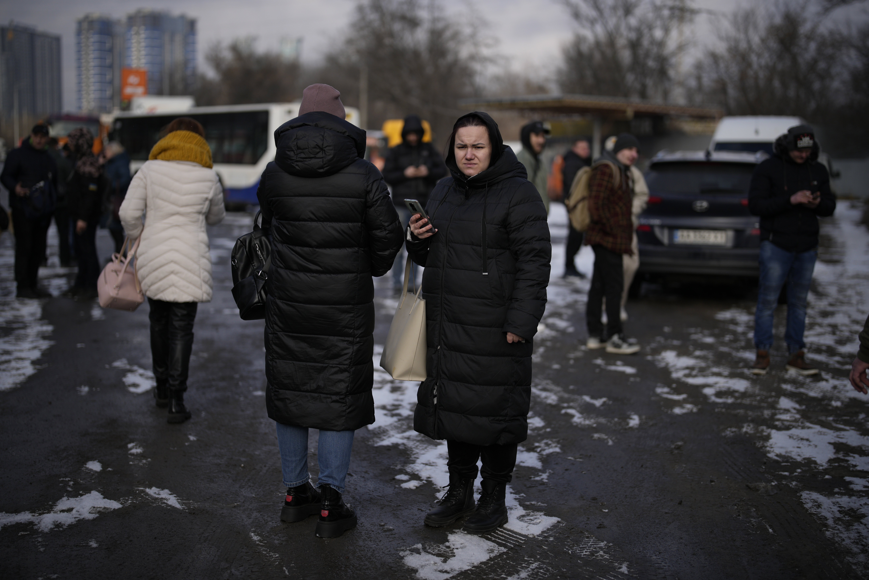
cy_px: 290
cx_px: 434
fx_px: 1207
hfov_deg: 39.6
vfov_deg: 27.0
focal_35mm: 50
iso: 160
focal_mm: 50
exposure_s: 1/12800
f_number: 1.2
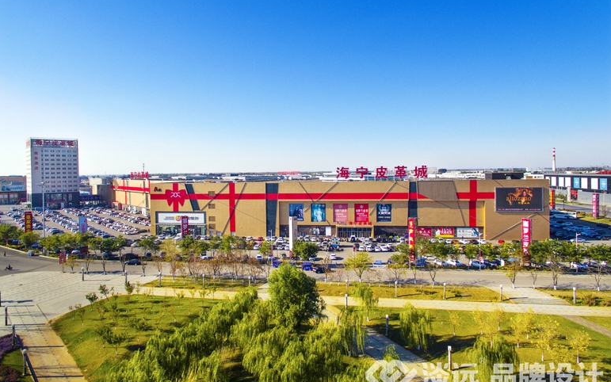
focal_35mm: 22
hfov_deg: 79.6
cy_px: 182
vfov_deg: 55.0
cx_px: 303
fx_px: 366
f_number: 2.8
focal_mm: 3.61
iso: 100
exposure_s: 1/140
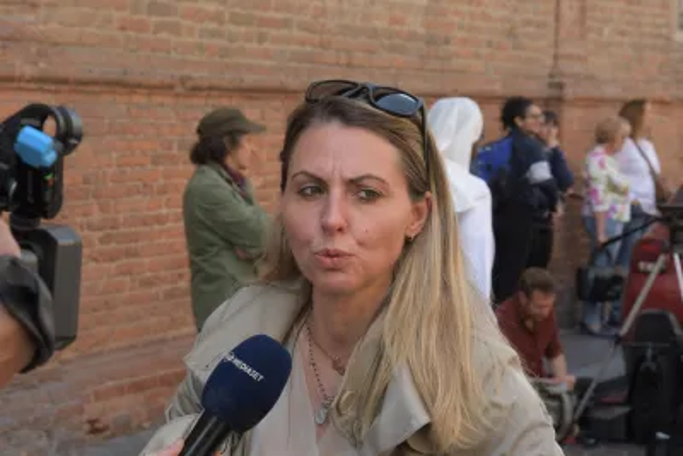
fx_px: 1879
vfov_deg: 13.8
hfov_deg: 20.6
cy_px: 228
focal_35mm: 99
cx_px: 342
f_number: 11
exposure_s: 1/250
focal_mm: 66
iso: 640
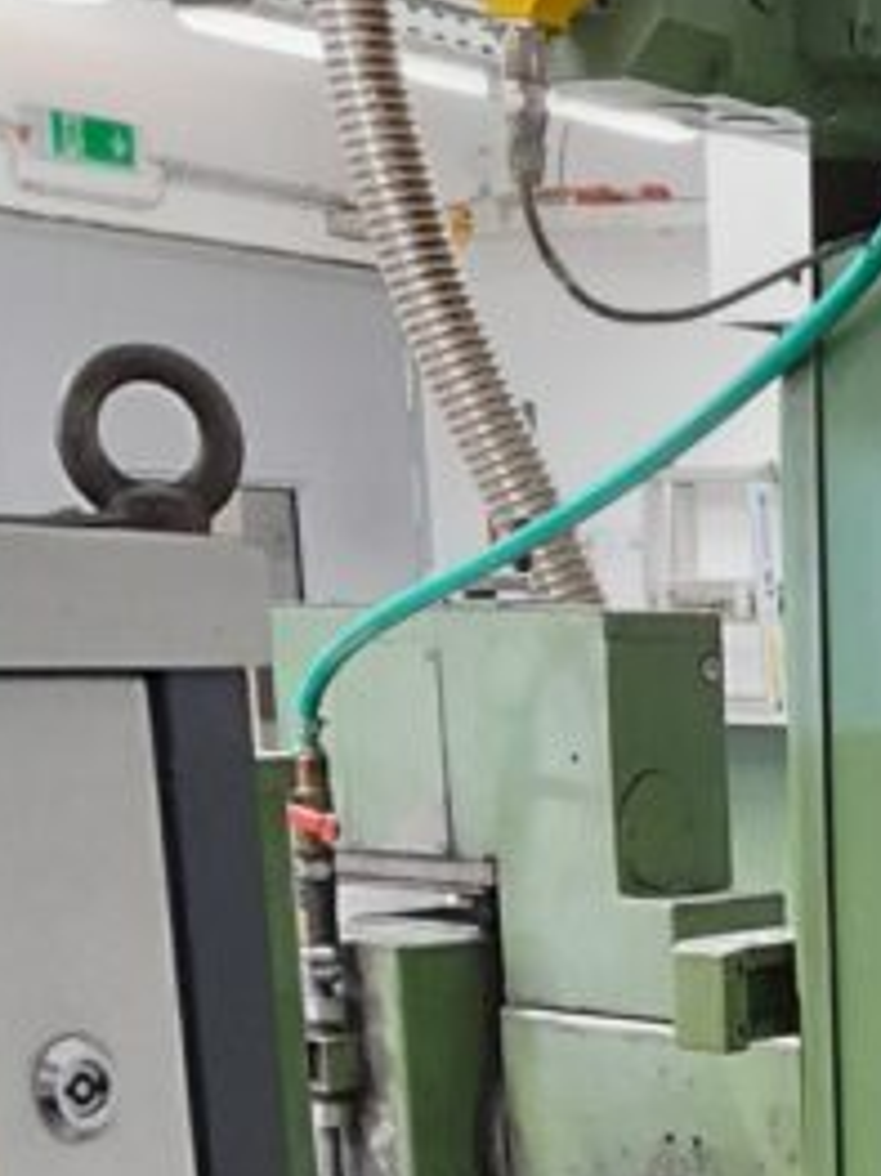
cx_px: 1176
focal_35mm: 79
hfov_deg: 17.4
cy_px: 1628
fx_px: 2683
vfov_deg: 21.7
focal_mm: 4
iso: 320
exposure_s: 1/60
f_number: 1.8
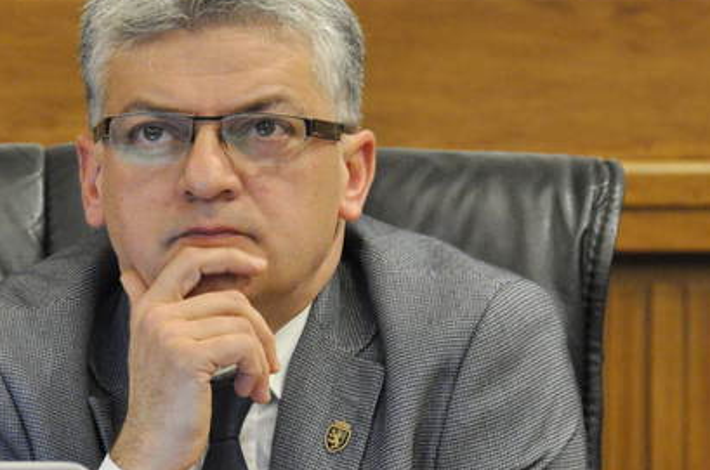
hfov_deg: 2.7
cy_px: 294
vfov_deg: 1.8
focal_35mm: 771
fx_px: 15176
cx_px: 148
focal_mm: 300
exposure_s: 1/40
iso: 2500
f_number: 9
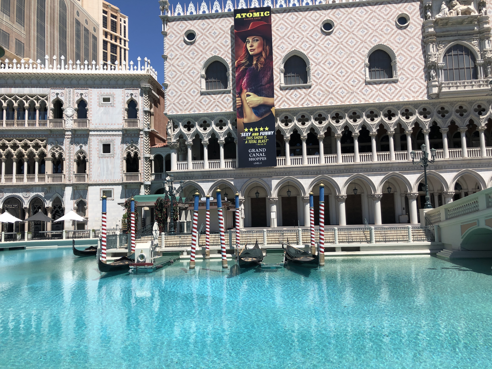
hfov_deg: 63.4
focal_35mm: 28
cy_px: 184
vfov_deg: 49.7
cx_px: 246
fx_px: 398
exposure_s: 1/2183
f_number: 1.8
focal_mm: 3.99
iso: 20
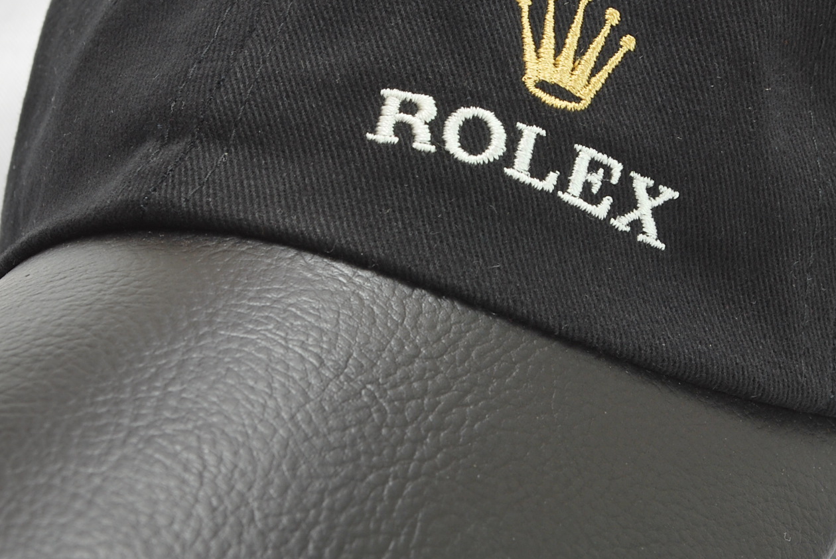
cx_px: 441
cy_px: 174
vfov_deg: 10.8
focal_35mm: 127
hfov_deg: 16.1
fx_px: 2947
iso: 100
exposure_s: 4
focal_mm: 55
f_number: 16
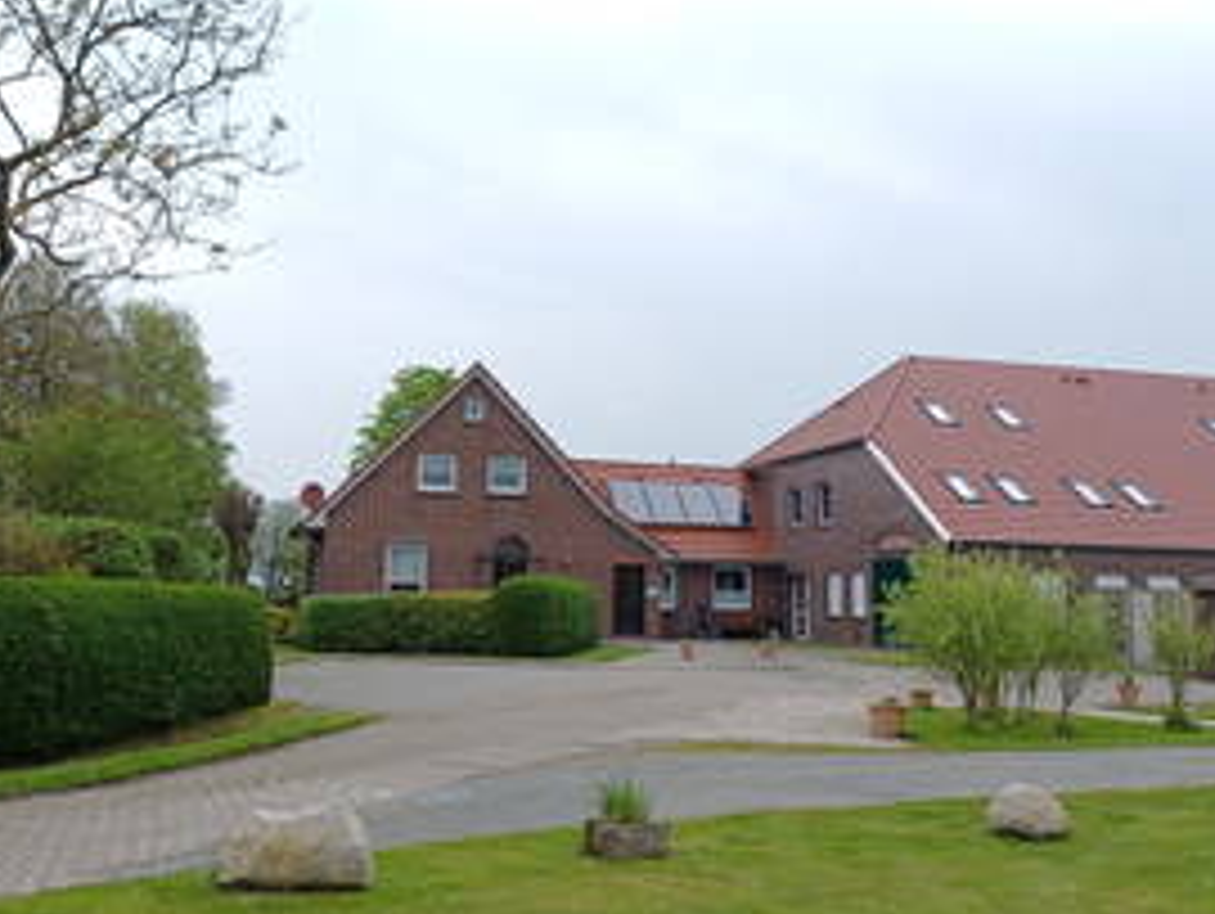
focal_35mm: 37
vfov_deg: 38.6
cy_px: 374
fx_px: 1300
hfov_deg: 50.1
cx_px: 644
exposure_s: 1/421
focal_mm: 4.6
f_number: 1.8
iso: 32
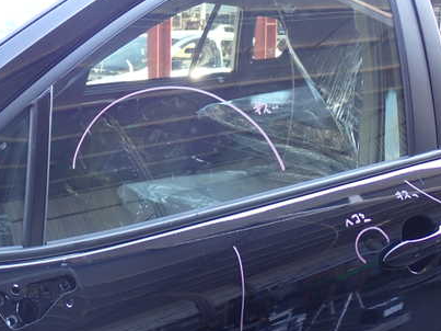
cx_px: 141
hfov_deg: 31.4
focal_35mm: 61
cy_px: 117
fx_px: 777
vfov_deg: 23.9
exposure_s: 1/80
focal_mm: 7.31
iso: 200
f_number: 2.8
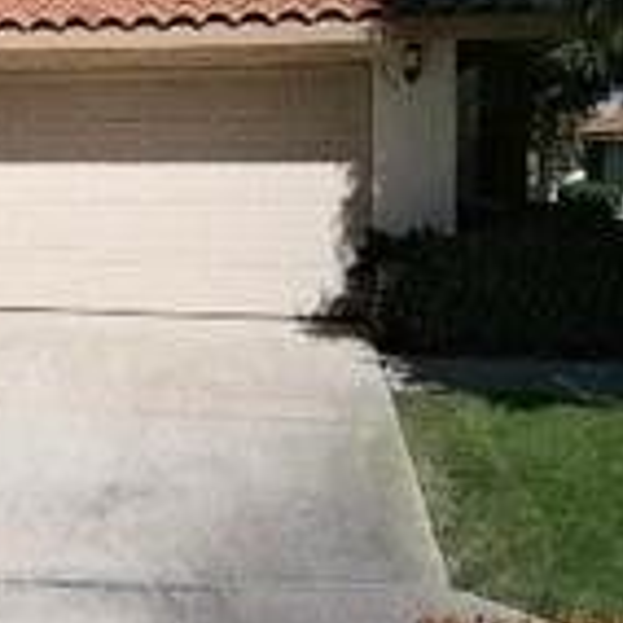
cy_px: 184
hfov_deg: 28.5
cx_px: -13
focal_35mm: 56
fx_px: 1140
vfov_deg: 30.2
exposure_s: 1/250
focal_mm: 4.7
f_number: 8
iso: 80
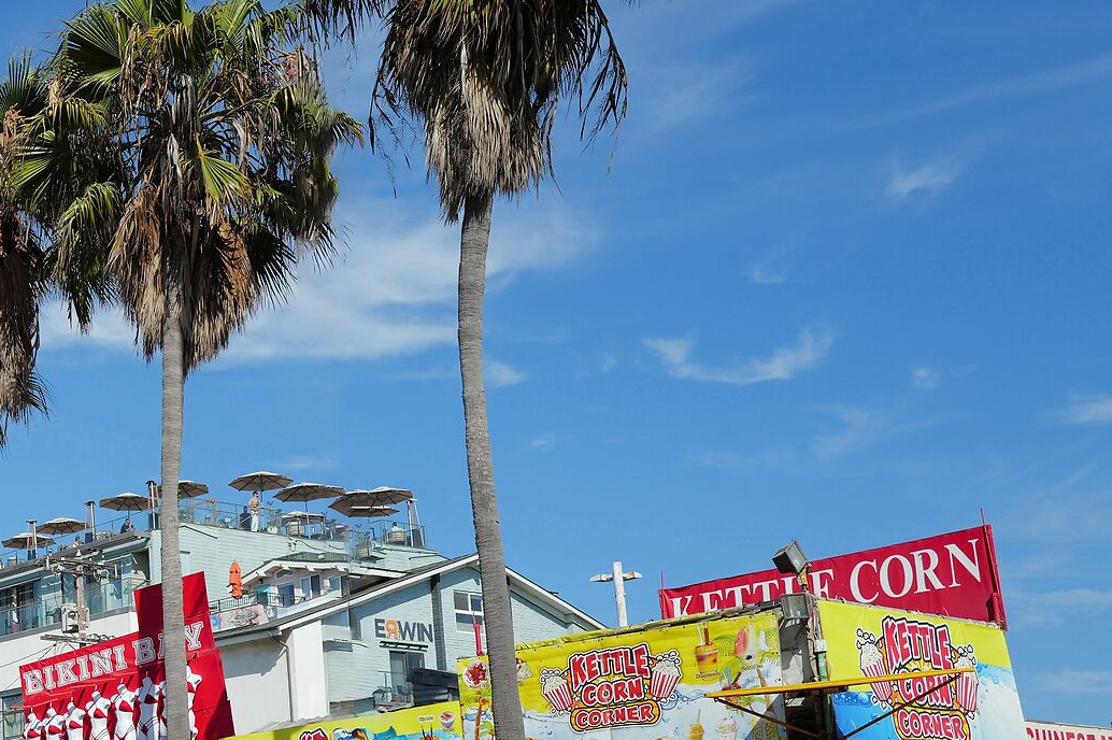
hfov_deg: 28.0
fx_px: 2006
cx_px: -133
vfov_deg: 20.8
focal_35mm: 65
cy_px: 534
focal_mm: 28
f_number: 3.2
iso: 100
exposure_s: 1/2000
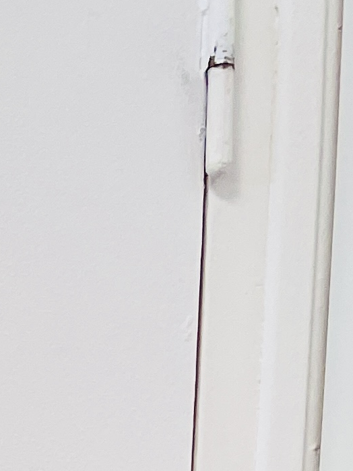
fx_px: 2040
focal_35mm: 150
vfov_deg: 10.3
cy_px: 1323
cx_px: -521
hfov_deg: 8.9
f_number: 1.6
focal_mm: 4.2
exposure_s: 1/100
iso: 100
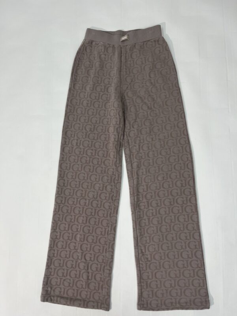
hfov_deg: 53.1
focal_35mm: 26
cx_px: 118
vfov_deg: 67.3
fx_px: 237
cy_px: 158
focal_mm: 5.1
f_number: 1.6
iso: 80
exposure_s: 1/100
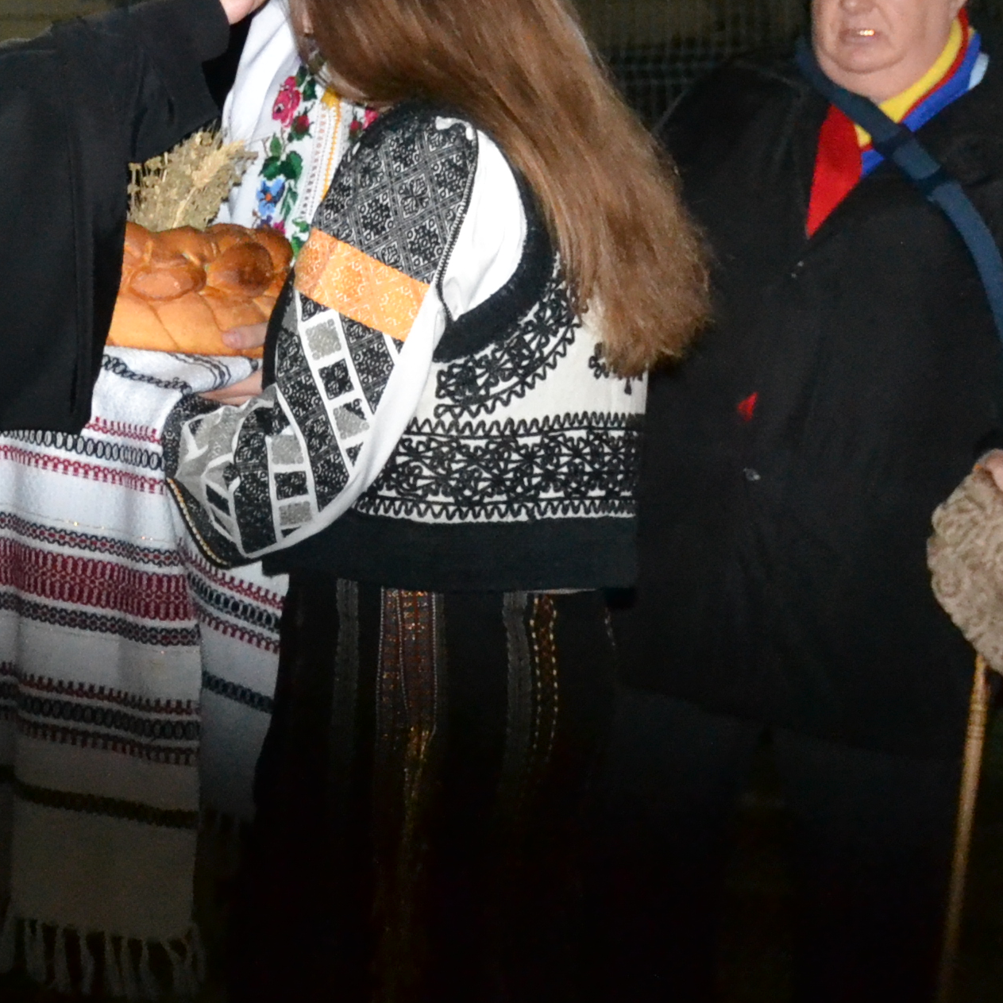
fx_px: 6097
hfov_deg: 9.4
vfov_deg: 9.4
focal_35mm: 186
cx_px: 237
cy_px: 318
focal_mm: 40
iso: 3200
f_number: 4.5
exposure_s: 1/60
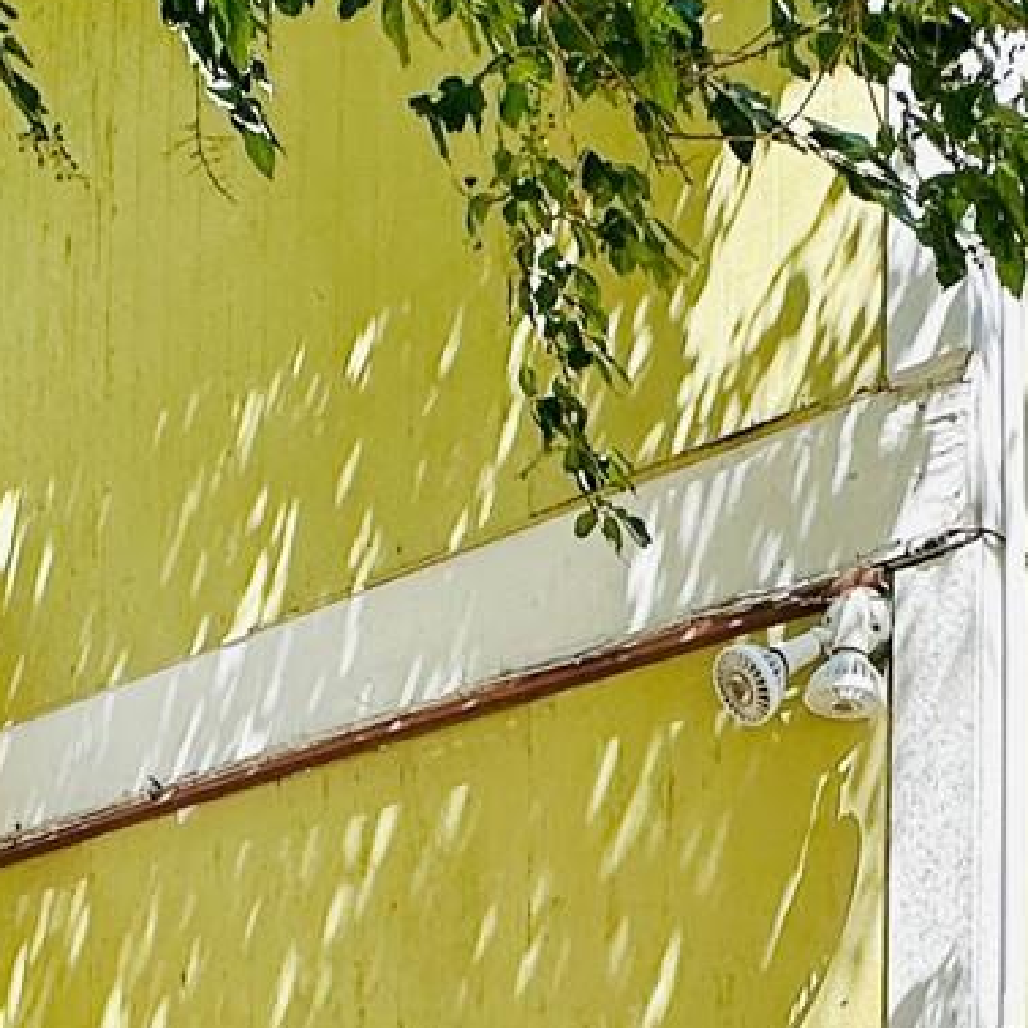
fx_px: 2251
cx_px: 462
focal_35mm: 67
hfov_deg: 25.7
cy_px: 1395
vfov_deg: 22.5
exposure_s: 1/694
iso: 40
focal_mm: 2.22
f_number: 2.2
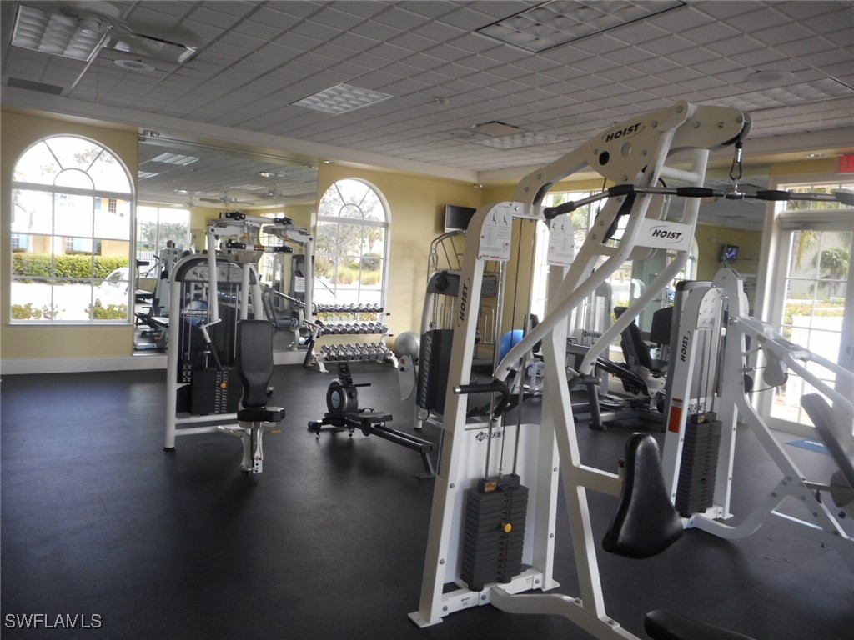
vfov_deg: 54.9
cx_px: 427
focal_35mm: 25
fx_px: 617
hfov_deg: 69.4
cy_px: 320
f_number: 3.7
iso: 100
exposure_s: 1/30
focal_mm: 4.5
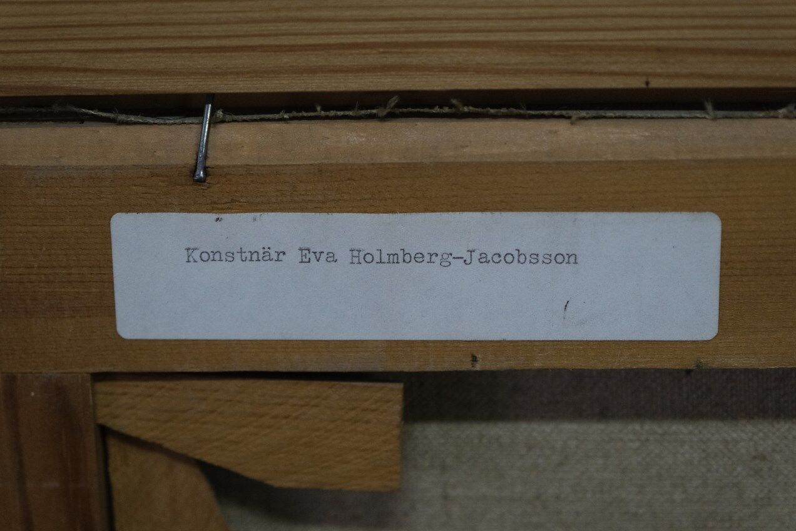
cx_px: 398
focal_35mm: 98
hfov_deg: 20.8
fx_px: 2167
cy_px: 266
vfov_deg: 14.0
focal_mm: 65.2
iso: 2000
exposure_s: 1/100
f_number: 4
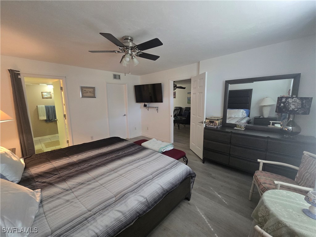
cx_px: 158
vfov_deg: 89.9
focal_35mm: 13
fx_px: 119
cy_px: 118
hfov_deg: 106.2
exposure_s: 1/60
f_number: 2.2
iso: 500
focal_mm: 2.2
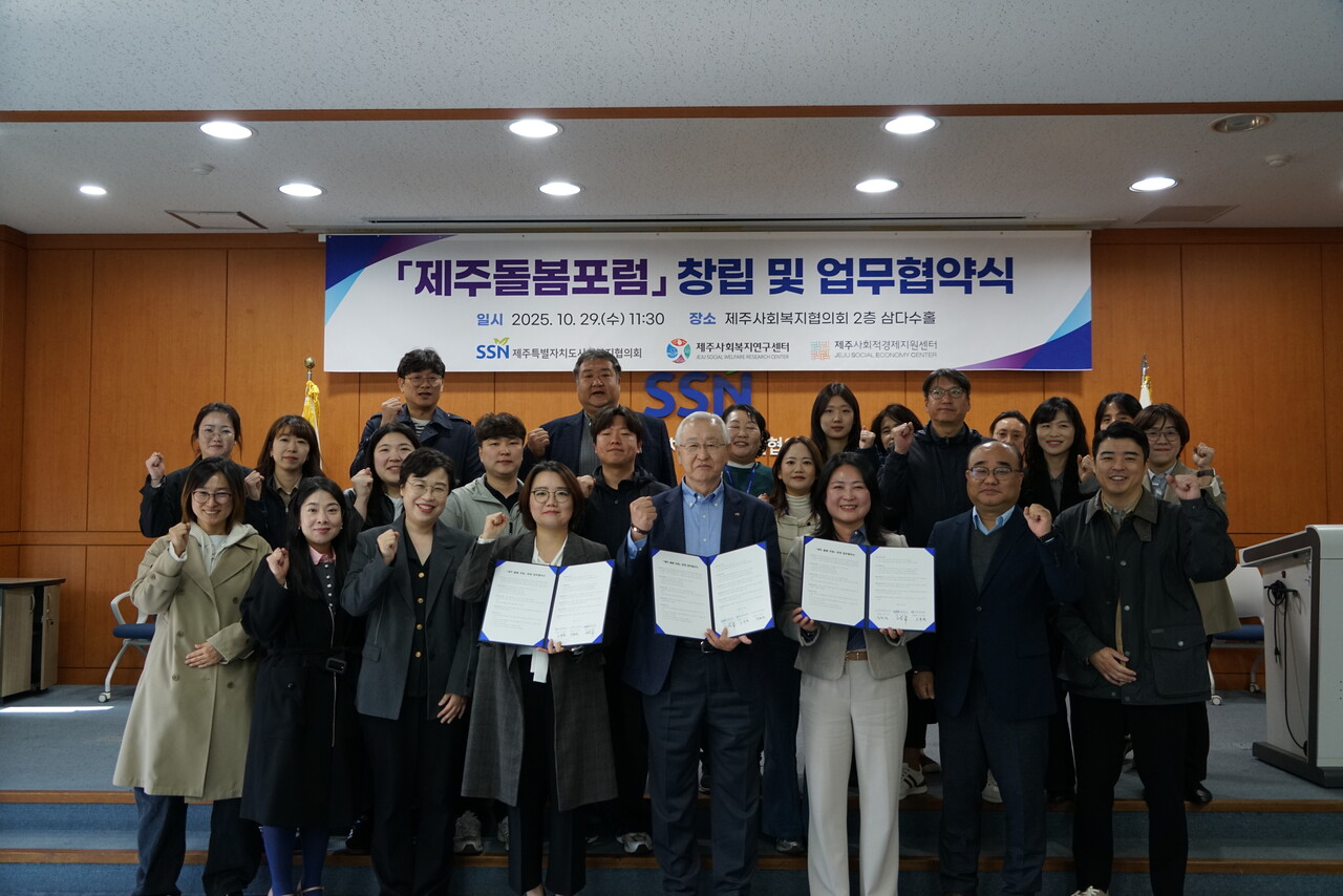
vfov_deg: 43.6
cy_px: 448
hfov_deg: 61.9
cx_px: 672
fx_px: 1119
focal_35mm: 30
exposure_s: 1/160
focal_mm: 30
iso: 1000
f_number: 4
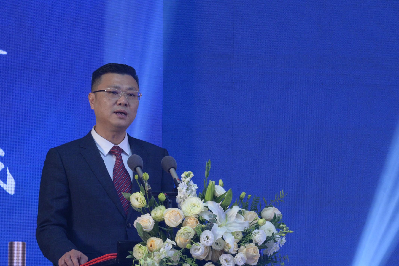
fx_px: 1862
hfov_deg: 12.2
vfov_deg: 8.2
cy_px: 160
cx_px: 149
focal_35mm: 168
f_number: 13
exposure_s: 1/160
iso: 2000
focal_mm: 120
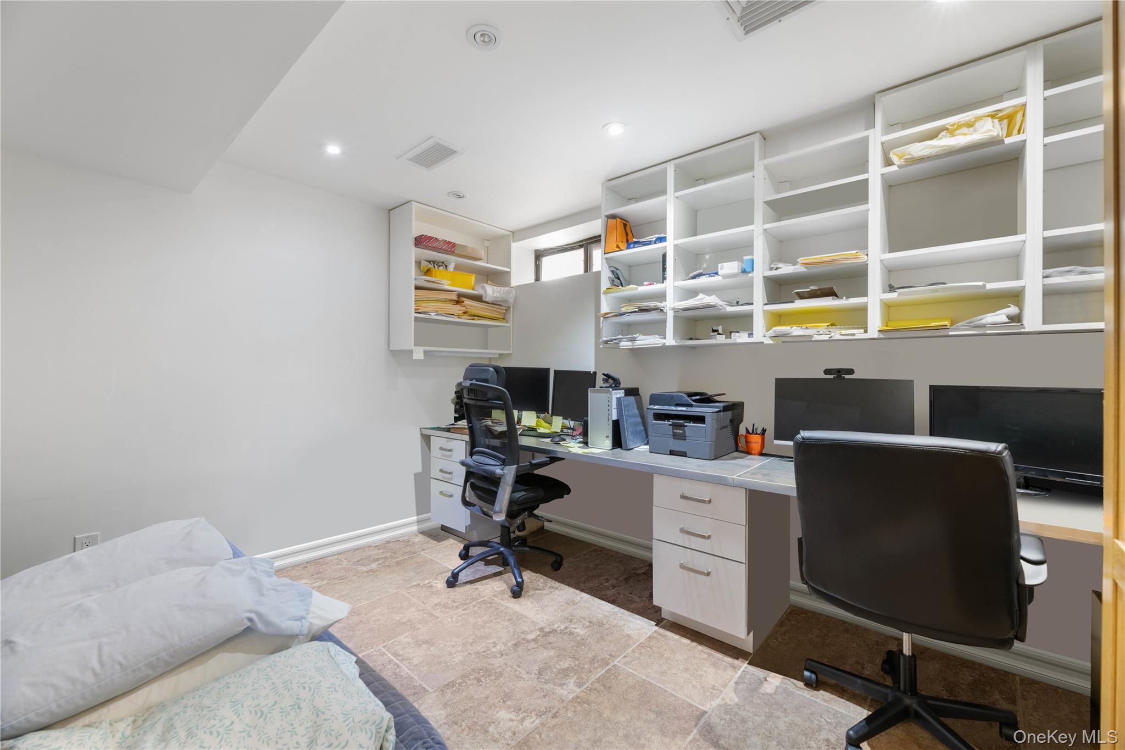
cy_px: 375
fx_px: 437
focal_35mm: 14
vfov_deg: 81.2
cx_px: 562
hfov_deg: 104.3
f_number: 10
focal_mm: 14
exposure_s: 5
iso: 200
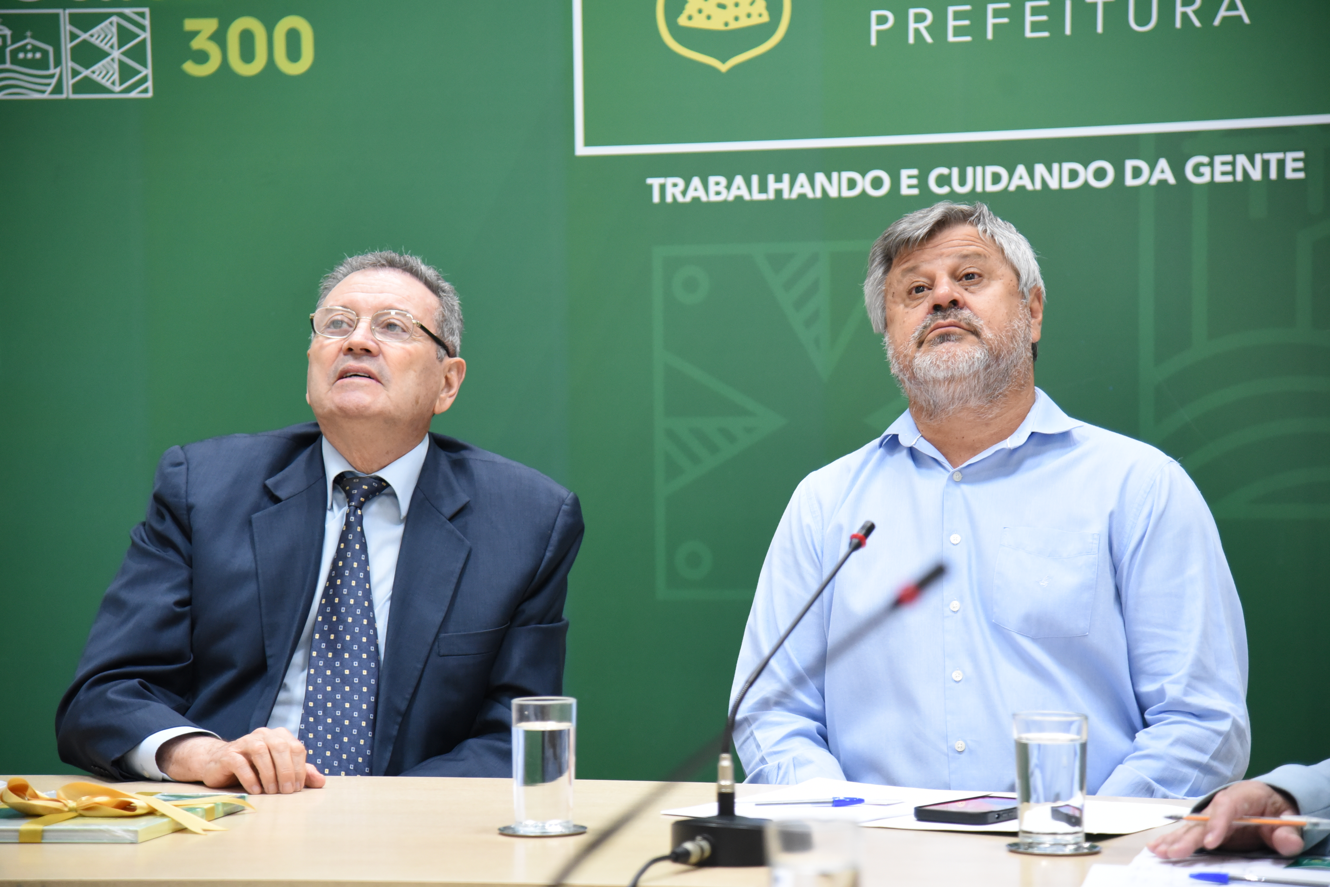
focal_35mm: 95
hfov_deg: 21.5
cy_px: 444
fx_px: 3509
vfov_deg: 14.4
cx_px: 665
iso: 3200
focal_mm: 95
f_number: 4
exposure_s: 1/125
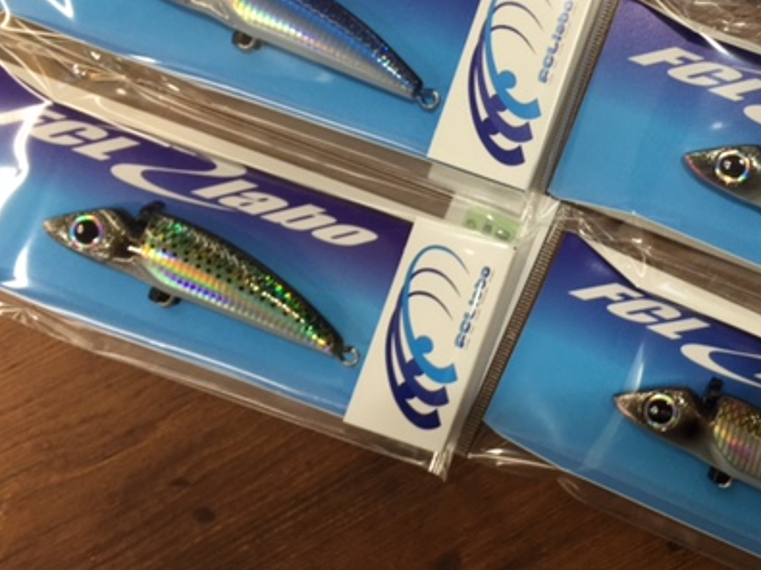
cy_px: 150
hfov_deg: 39.2
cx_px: 584
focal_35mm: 47
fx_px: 1033
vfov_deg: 30.4
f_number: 2.2
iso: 32
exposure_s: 1/60
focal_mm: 4.15
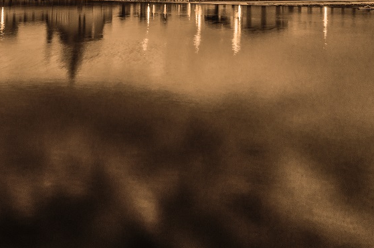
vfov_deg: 34.1
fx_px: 368
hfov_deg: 51.0
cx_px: 82
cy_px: 4
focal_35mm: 36
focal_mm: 11.5
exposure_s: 5
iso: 100
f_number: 9
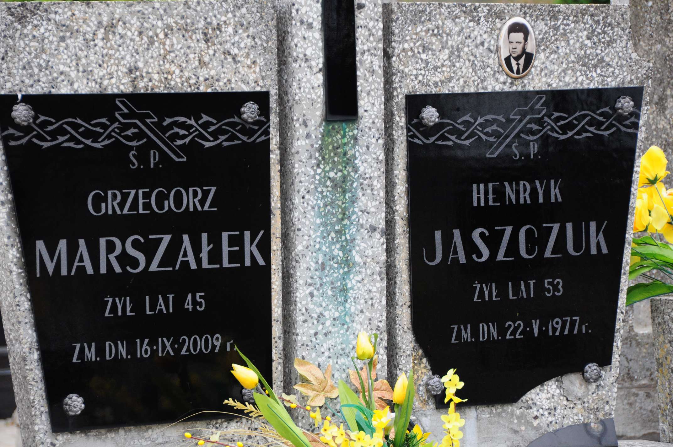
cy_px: 224
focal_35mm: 168
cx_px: 336
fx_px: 3137
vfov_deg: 8.2
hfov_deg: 12.2
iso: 640
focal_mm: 112
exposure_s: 1/400
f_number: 7.1
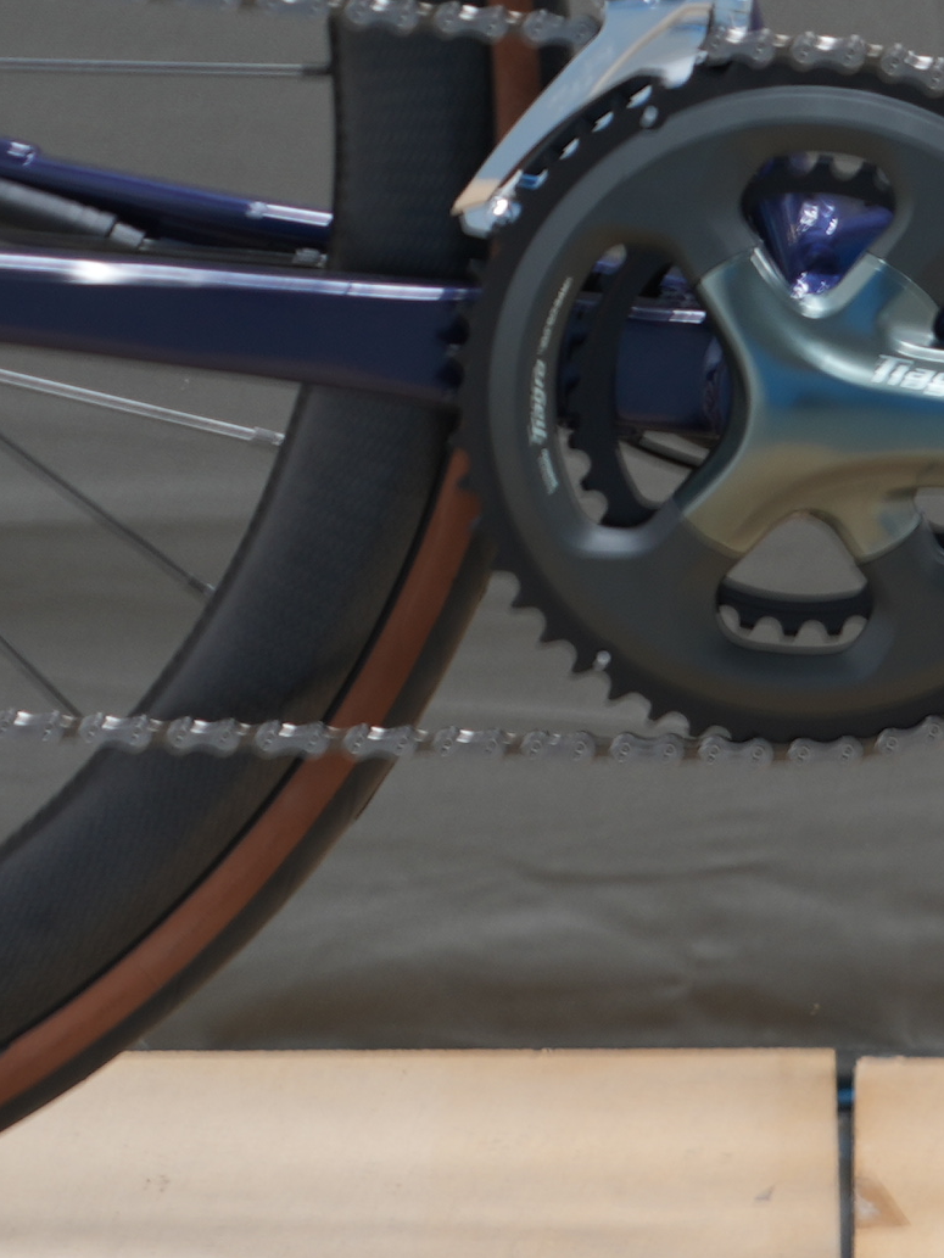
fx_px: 13305
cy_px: -744
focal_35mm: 366
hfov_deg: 4.1
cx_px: 1223
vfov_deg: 5.4
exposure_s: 1/6
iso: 100
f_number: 5
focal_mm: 70
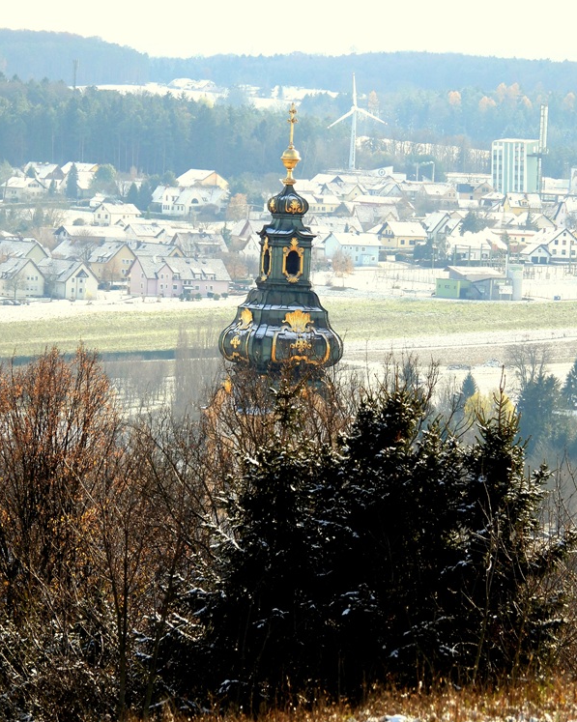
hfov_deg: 4.2
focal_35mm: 366
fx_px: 7818
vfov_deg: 5.3
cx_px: 289
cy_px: 342
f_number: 5
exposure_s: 1/320
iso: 100
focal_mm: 62.5
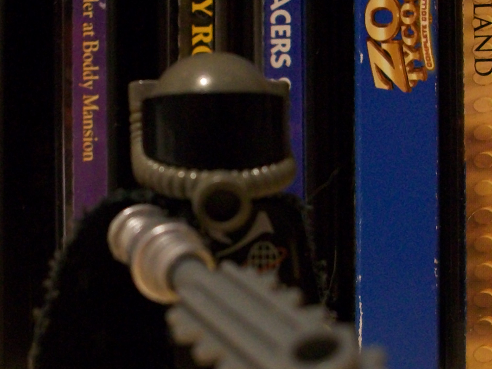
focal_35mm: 62
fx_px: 881
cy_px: 240
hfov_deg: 31.1
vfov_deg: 23.6
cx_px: 186
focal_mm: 5.7
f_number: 2.8
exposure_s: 1/8
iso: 160
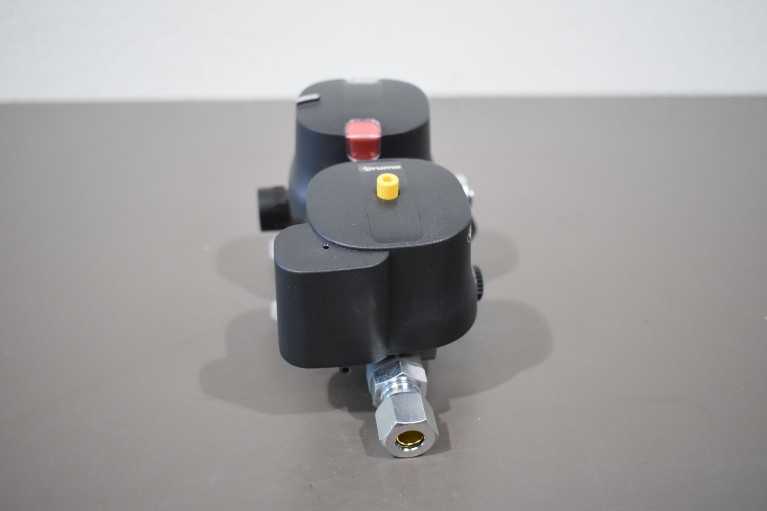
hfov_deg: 49.6
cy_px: 256
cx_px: 384
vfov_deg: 34.2
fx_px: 831
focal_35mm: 39
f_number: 4
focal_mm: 26
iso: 900
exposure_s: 1/125
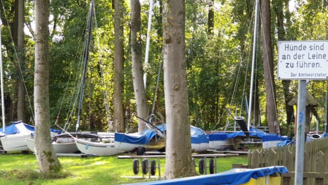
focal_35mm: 73
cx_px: 124
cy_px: 156
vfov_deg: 16.4
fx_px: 635
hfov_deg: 28.9
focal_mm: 6
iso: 50
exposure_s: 1/100
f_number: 2.4
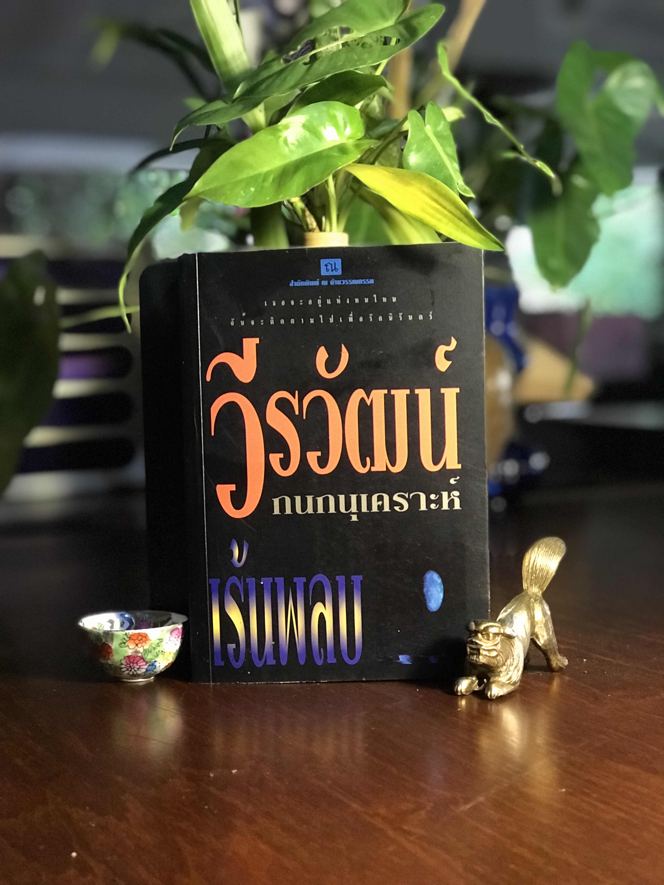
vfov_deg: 33.8
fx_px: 1458
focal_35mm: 57
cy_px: 442
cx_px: 332
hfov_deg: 25.7
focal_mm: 6.6
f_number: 2.8
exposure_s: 1/50
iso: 800
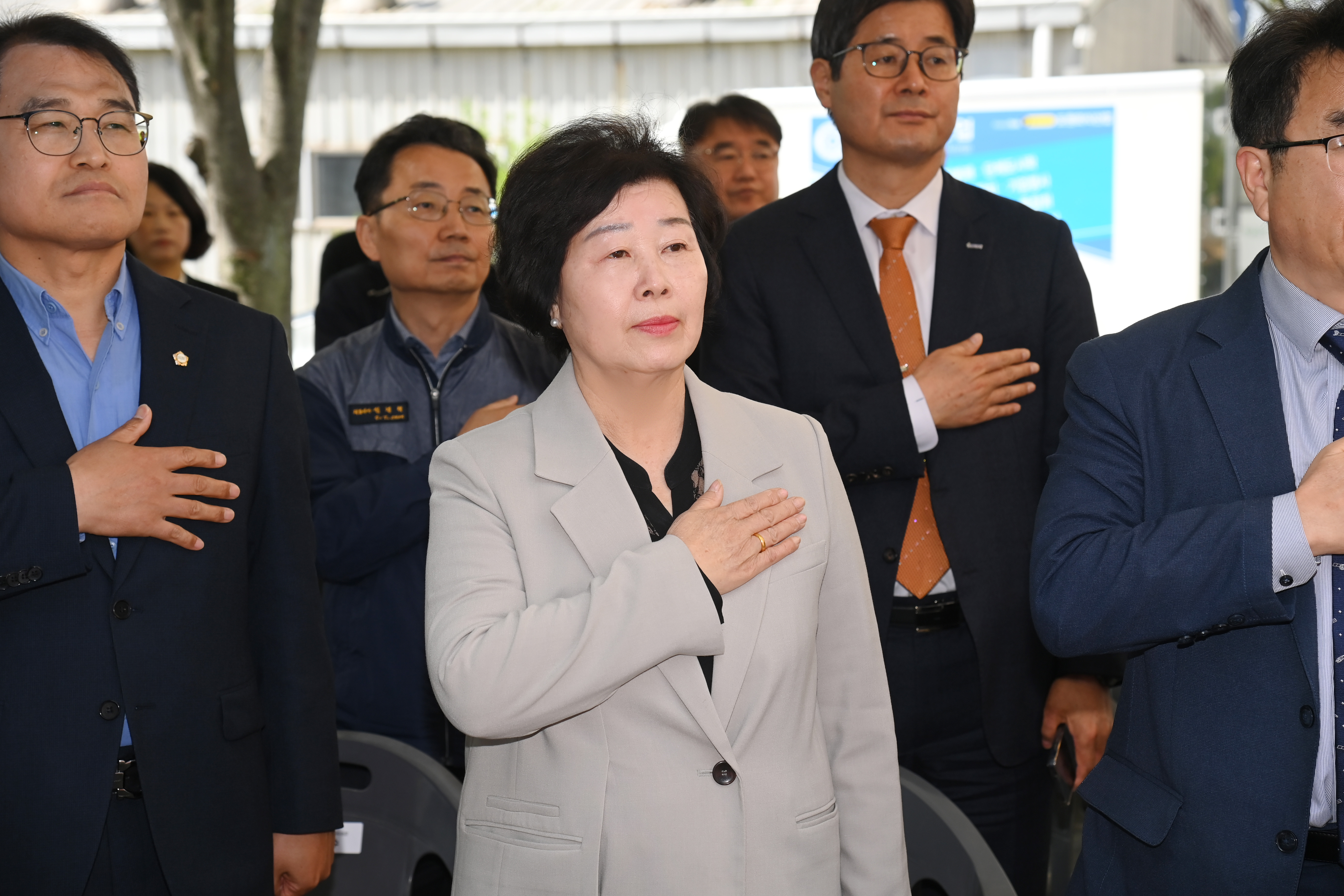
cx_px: 675
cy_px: 445
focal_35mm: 79
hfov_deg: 25.7
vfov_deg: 17.3
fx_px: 2949
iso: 400
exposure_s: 1/500
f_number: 6.3
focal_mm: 78
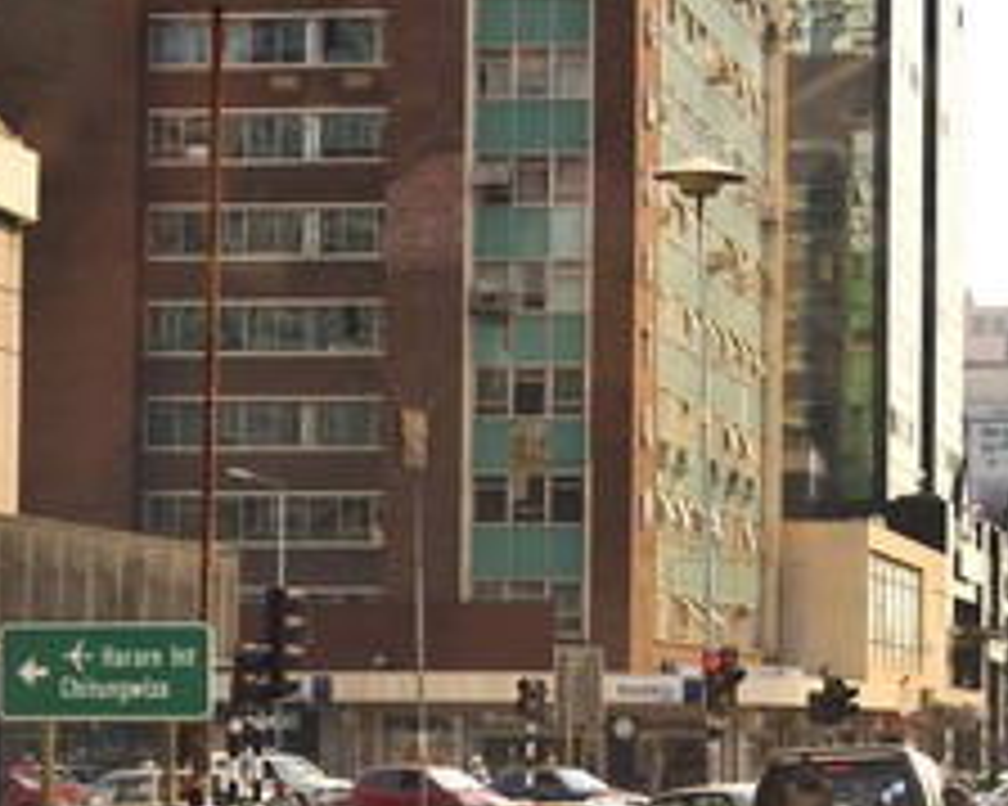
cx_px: 770
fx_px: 3668
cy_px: 549
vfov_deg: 12.5
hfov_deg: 15.6
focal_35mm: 123
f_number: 8
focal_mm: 70
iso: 200
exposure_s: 1/500
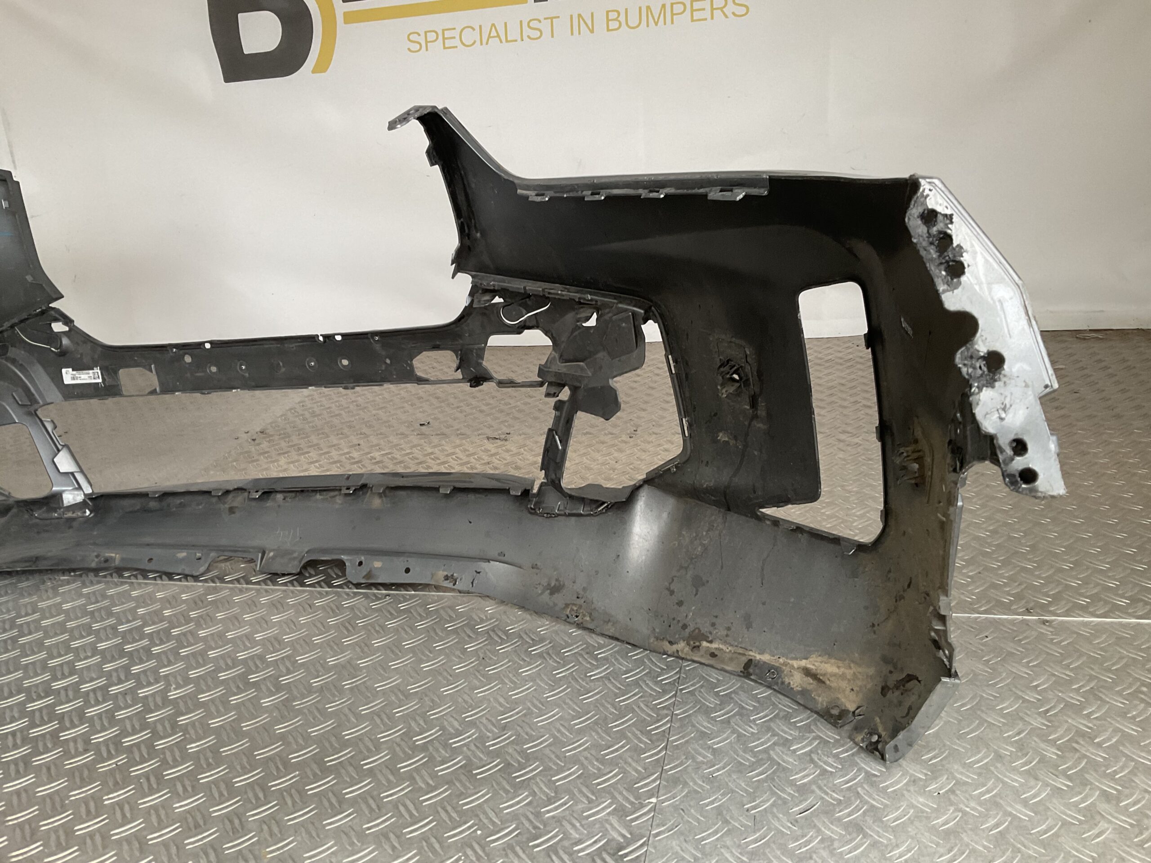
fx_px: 964
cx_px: 576
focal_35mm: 29
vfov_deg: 48.2
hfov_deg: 61.7
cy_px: 432
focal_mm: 3
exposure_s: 1/60
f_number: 1.8
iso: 80
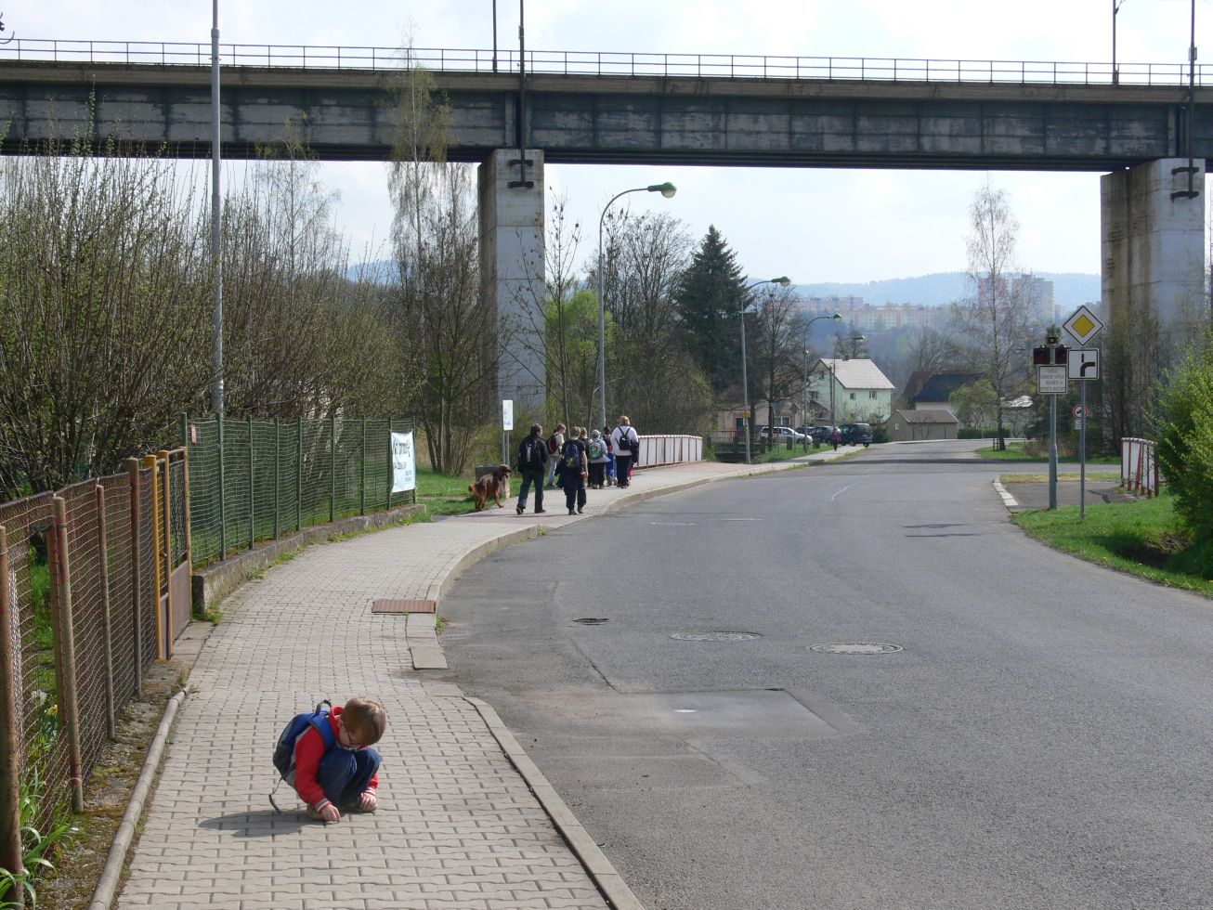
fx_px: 2278
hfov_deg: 29.8
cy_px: 455
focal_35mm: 65
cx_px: 606
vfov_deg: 22.6
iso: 100
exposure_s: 1/400
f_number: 6.3
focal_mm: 13.7
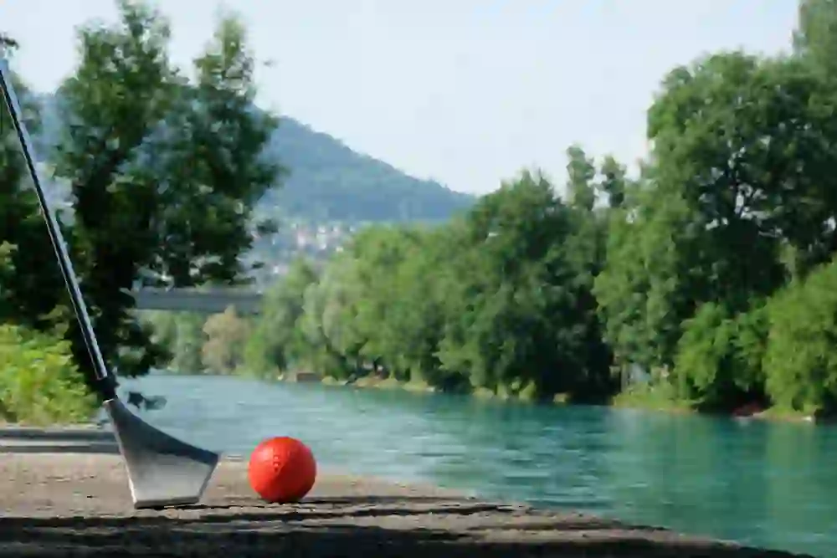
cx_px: 418
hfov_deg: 24.5
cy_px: 279
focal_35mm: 83
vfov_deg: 16.5
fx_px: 1930
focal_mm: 55
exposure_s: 1/90
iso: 400
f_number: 16
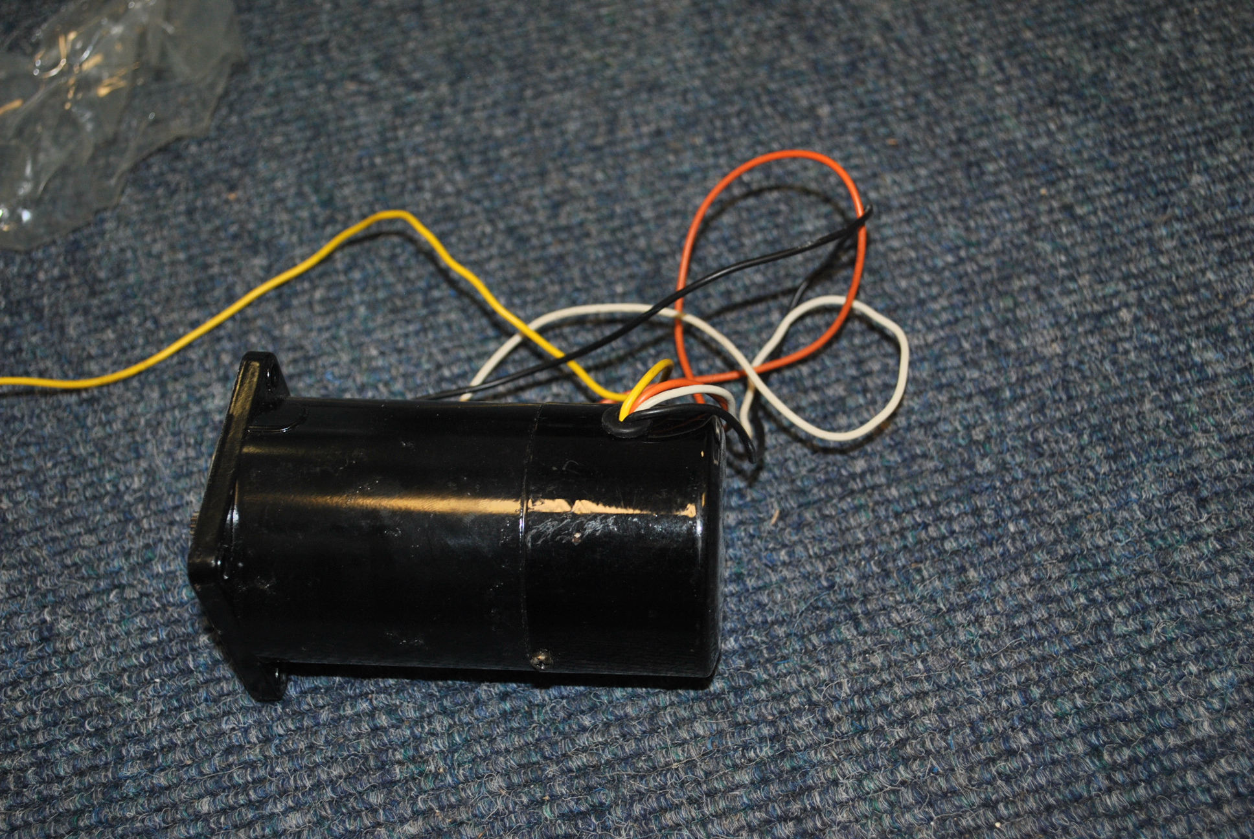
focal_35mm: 48
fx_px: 1674
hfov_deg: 41.1
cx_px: 627
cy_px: 420
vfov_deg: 28.2
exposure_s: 1/60
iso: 200
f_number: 4.8
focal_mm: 32
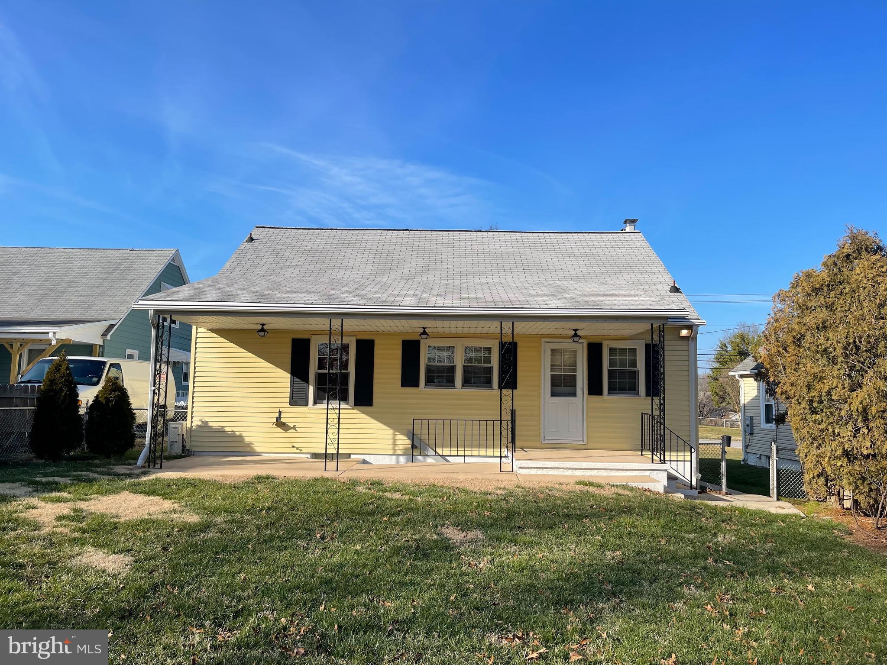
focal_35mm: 25
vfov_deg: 54.9
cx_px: 444
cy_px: 332
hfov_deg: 69.4
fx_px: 641
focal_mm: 5.1
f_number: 1.6
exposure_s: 1/3003
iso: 32
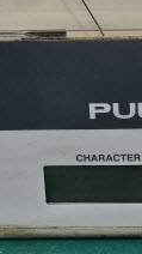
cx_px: 172
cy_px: 19
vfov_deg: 27.4
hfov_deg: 15.7
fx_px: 496
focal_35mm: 74
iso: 800
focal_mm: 5
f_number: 1.8
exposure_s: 1/120
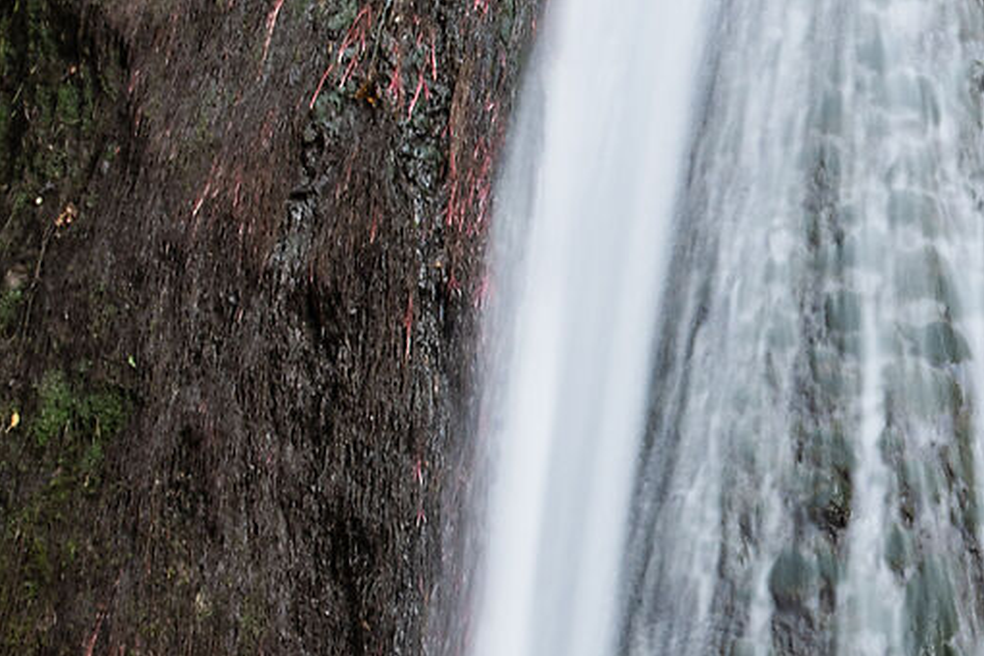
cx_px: 1109
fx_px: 4892
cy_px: 369
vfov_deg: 7.7
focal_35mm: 179
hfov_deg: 11.3
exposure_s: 2.5
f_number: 14
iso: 100
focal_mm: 38
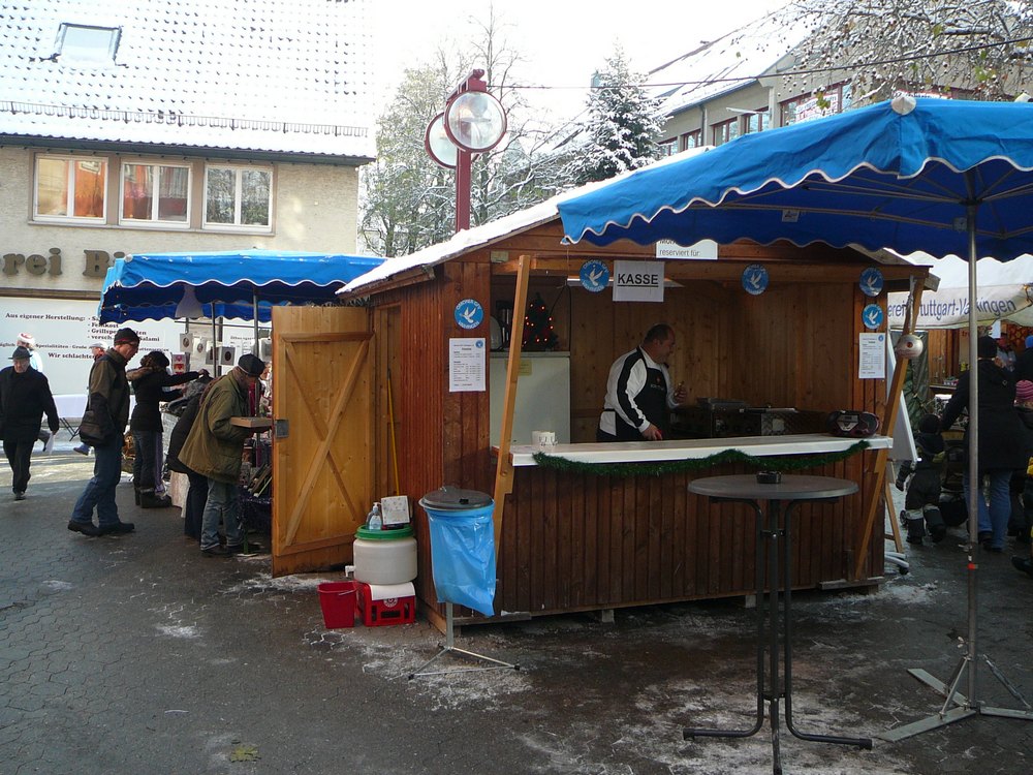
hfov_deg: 52.6
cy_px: 388
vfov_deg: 40.7
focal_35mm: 35
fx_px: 1044
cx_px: 516
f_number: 2.8
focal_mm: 5.2
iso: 80
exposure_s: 1/160
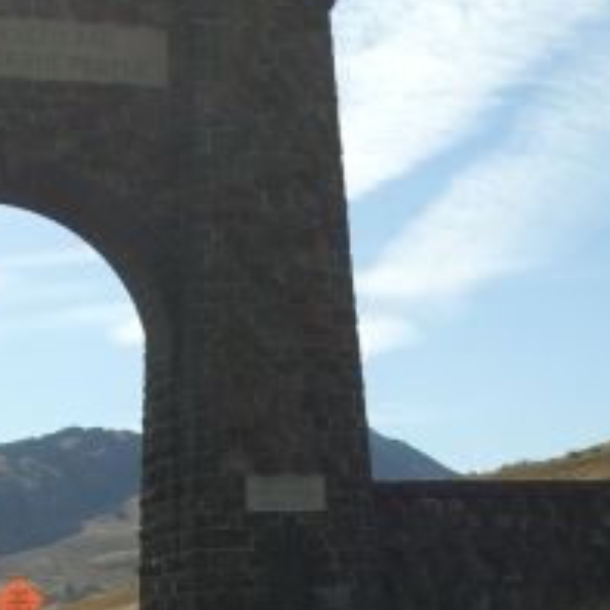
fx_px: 2173
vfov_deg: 15.8
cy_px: 526
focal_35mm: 109
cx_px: 452
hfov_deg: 15.9
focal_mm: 6.2
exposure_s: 1/1250
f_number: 4.3
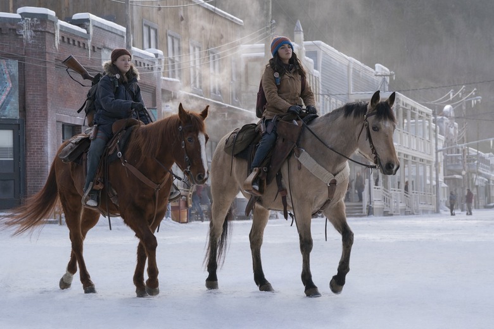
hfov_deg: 19.5
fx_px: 1441
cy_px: 164
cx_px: 247
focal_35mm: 105
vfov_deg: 13.0
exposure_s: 1/640
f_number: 8
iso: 800
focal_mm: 105
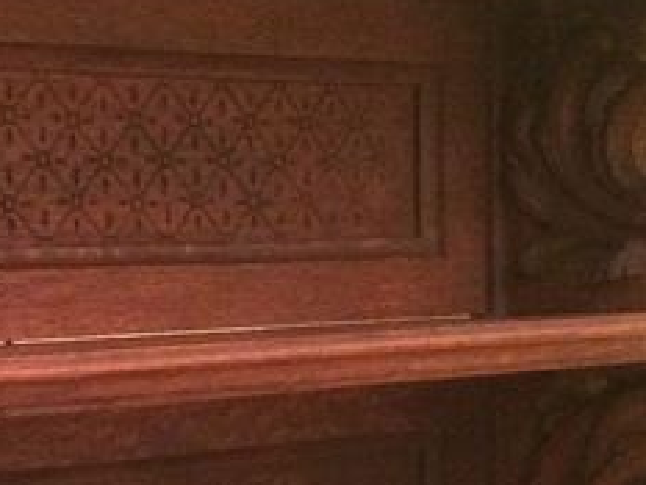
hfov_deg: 16.2
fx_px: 2166
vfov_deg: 12.6
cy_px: 509
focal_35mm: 116
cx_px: -141
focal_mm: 4.12
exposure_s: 1/15
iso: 320
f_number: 2.2
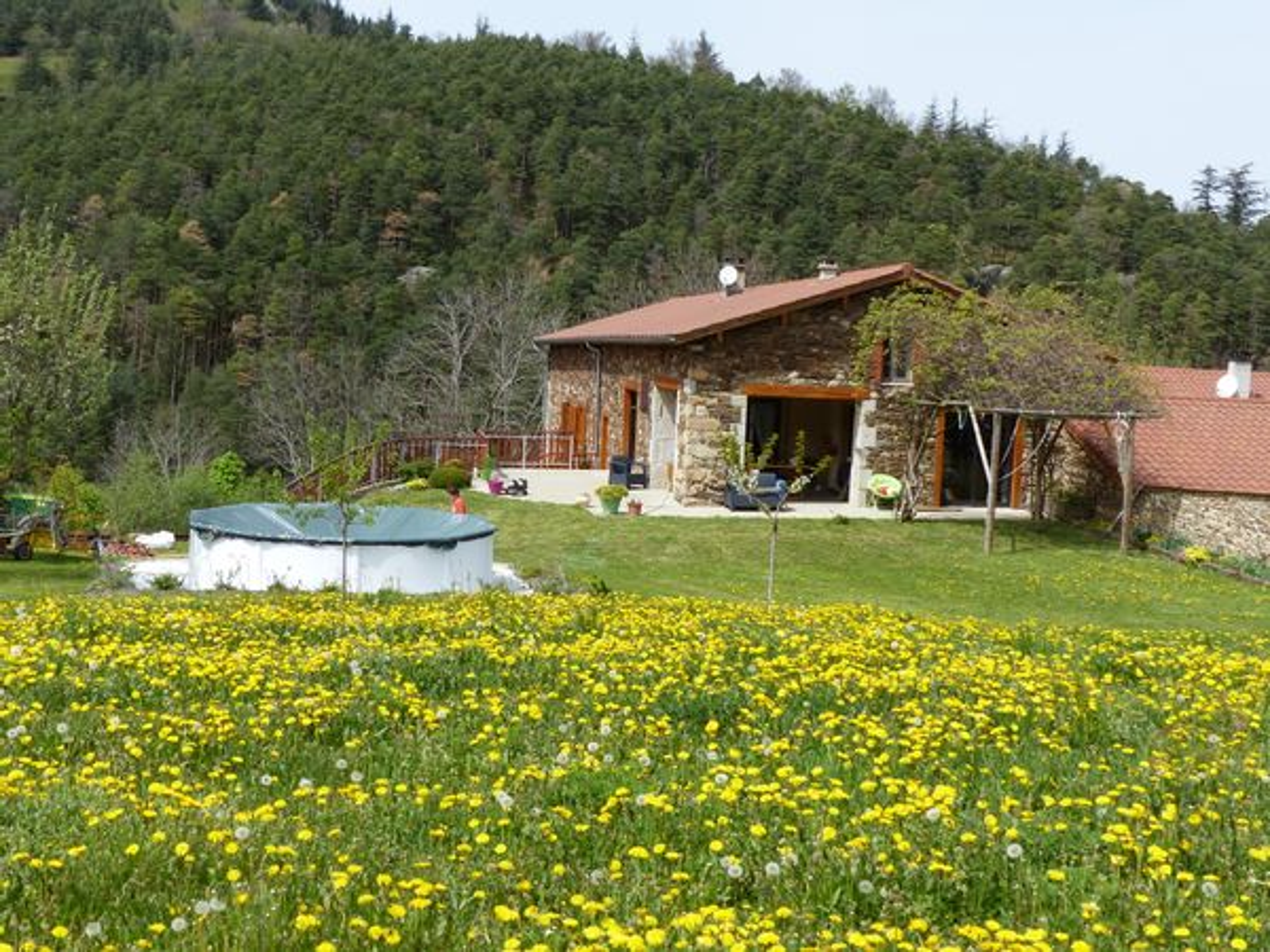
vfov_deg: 32.2
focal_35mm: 45
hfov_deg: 42.1
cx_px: 635
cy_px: 476
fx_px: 1651
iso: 100
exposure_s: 1/640
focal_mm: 8.1
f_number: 4
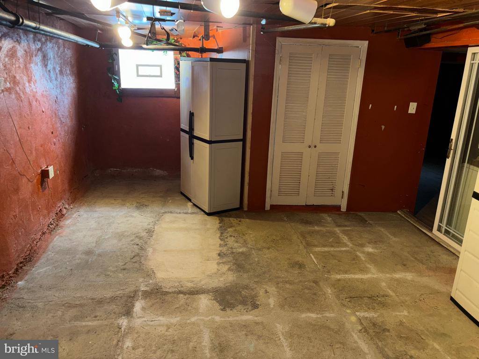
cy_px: 180
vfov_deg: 53.1
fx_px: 360
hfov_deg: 67.3
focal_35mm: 26
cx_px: 240
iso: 80
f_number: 1.6
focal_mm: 5.96
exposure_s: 1/7
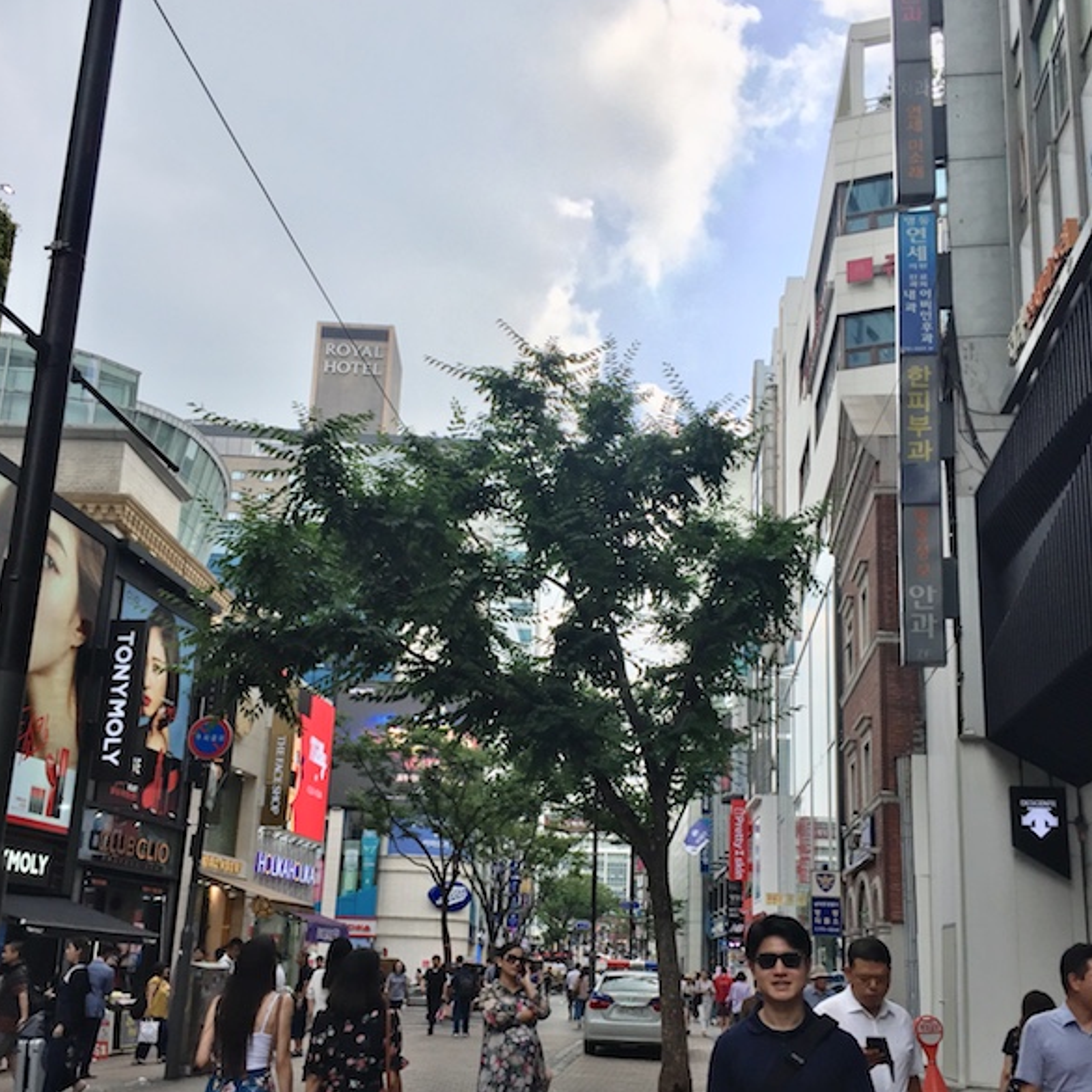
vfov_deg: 47.0
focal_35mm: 35
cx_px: 548
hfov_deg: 47.2
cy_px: 647
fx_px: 1249
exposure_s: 1/1647
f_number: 2.2
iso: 32
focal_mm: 4.15
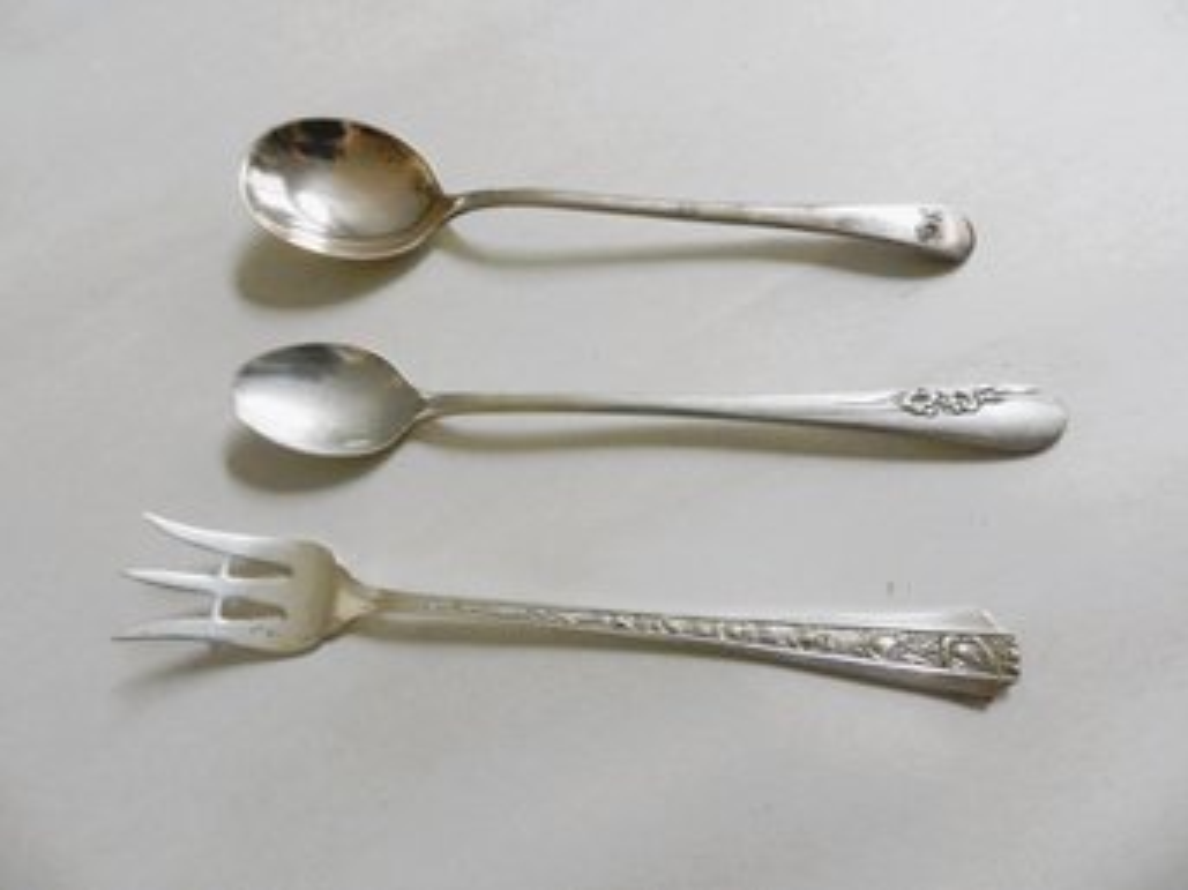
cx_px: 594
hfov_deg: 69.4
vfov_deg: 54.9
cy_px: 445
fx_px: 858
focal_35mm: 25
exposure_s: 1/40
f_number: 3.5
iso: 640
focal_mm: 4.5
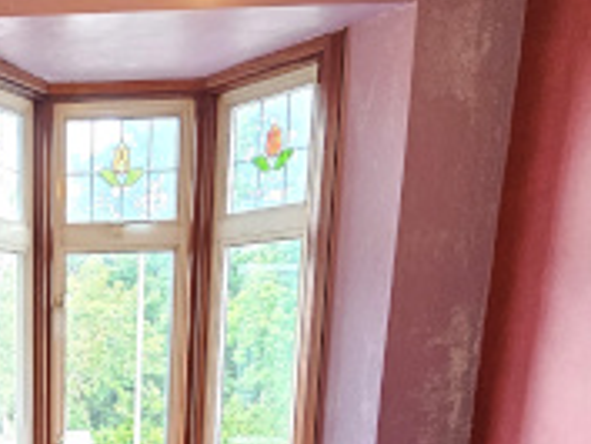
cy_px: 531
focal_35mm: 44
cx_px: -63
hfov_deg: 36.2
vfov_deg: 28.6
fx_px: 752
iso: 200
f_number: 2.2
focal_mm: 2.2
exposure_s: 1/50
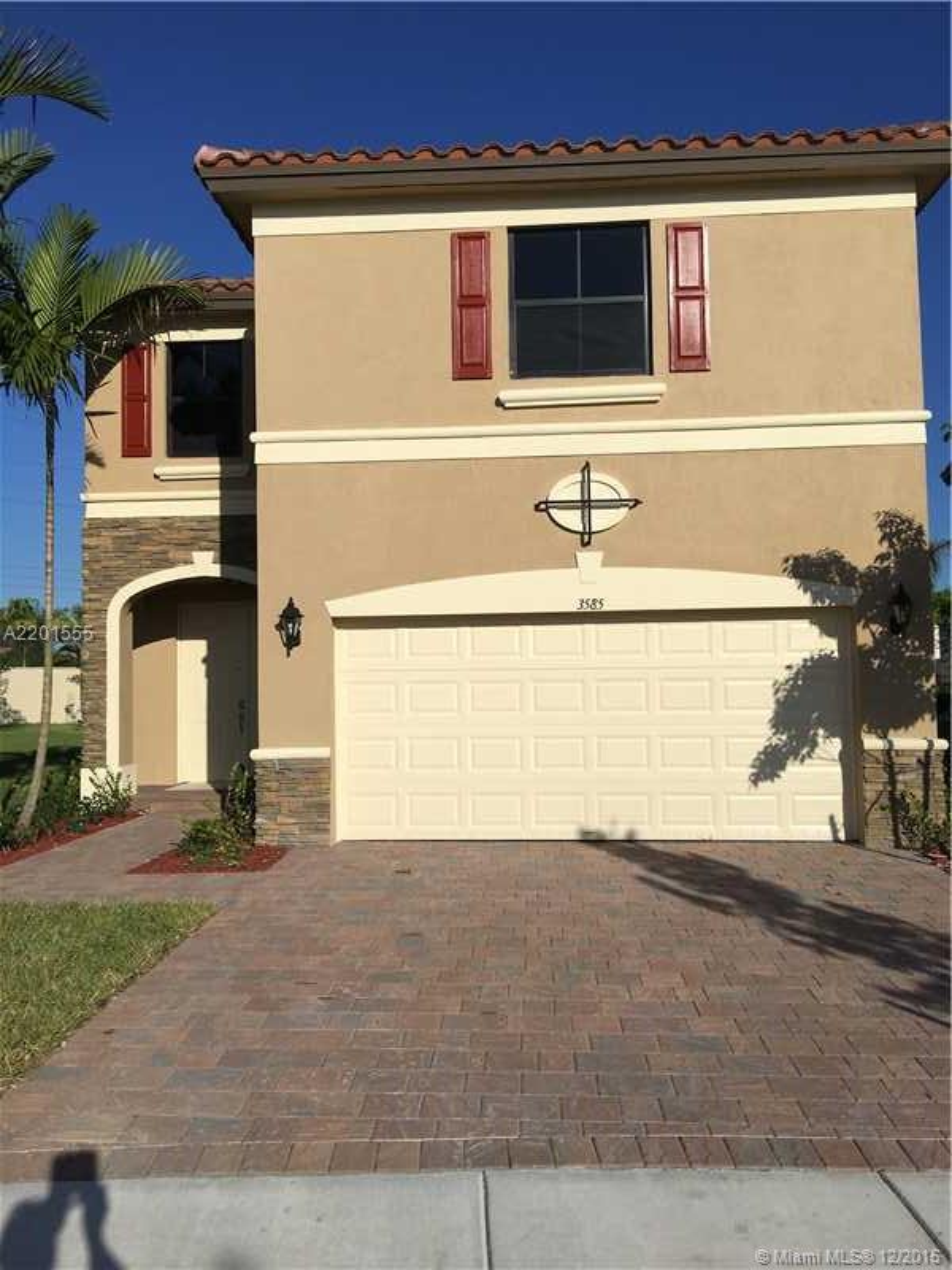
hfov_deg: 48.2
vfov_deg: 61.7
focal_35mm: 29
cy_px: 635
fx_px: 1063
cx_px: 476
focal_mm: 4.15
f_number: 2.2
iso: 25
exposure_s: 1/4274
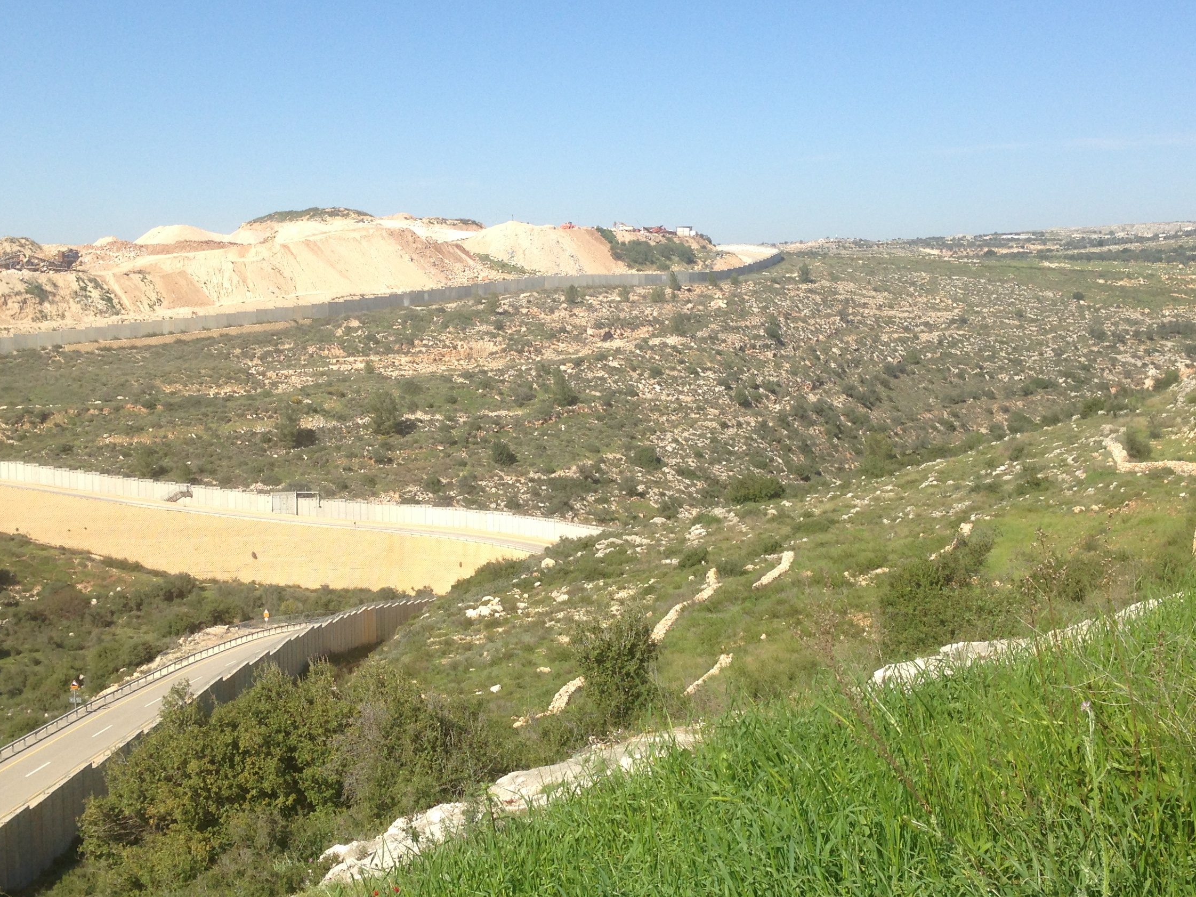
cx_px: 534
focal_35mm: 48
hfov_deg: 39.6
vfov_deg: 30.2
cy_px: 507
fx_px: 1658
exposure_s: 1/1642
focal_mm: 4.12
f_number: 2.4
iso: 50
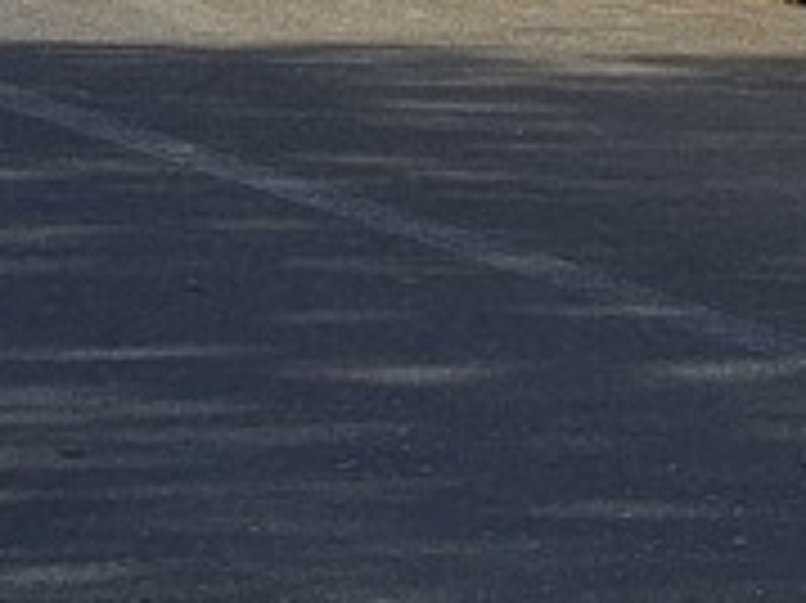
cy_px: -943
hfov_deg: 11.8
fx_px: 3886
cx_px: 423
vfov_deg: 8.1
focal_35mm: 167
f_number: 1.8
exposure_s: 1/1876
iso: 40
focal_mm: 5.54
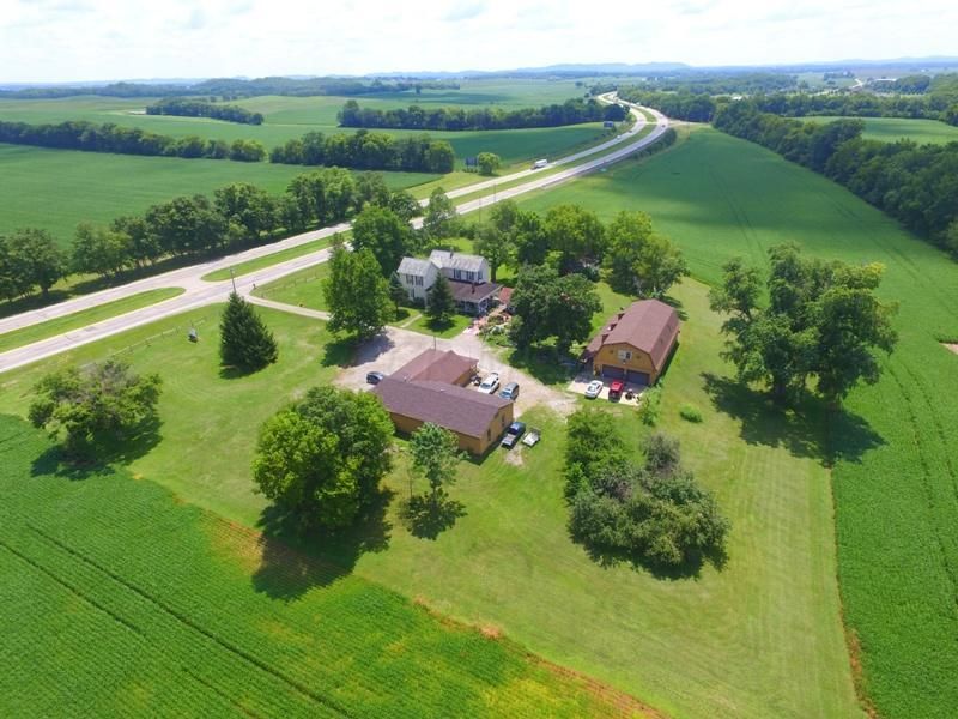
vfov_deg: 66.0
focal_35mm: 20
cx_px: 479
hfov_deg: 81.7
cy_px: 360
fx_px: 554
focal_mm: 3.61
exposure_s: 1/546
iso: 100
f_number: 2.8
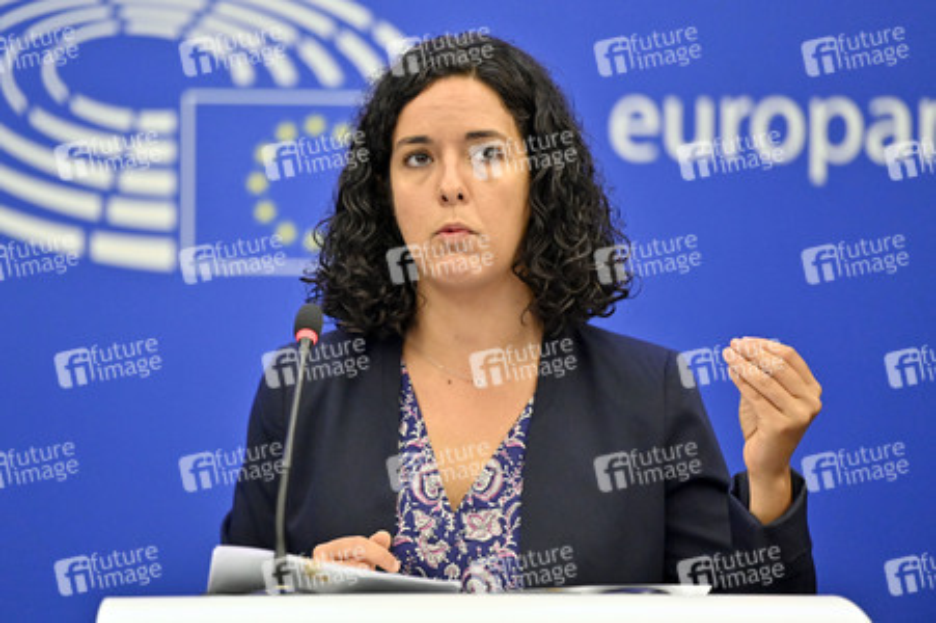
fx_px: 4806
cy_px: 312
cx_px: 468
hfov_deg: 11.1
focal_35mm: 185
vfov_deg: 7.4
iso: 5000
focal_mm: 185
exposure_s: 1/800
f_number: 2.8
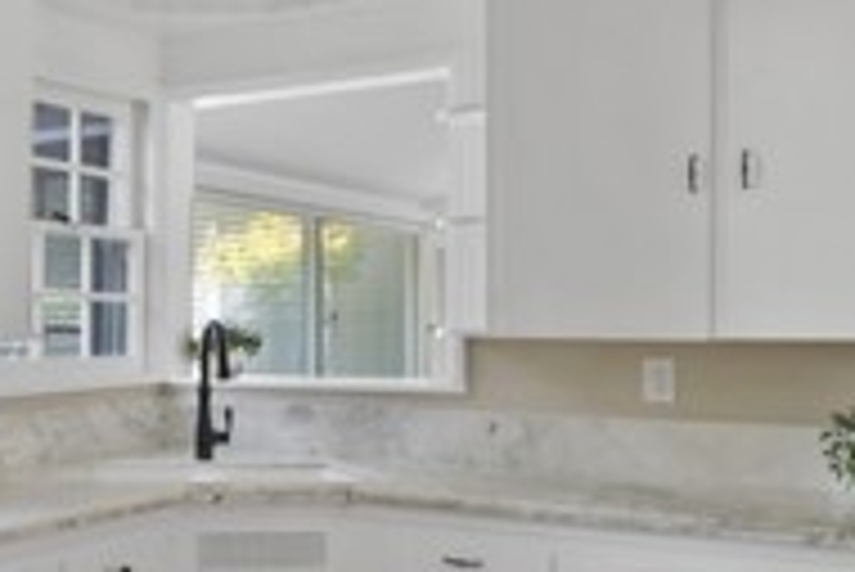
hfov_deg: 33.0
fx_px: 1283
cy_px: 309
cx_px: -50
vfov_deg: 25.1
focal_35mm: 54
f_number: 4
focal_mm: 16
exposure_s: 1/15
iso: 640
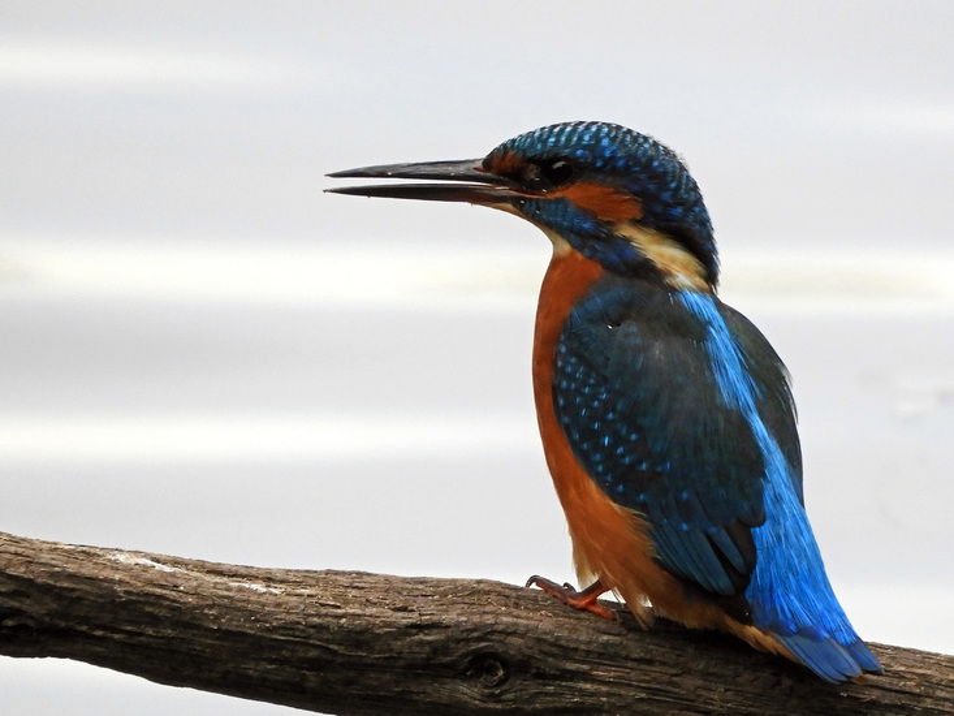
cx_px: 477
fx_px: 27564
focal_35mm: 1000
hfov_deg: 2.0
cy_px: 358
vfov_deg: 1.5
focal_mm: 179.2
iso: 180
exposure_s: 1/250
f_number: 5.6
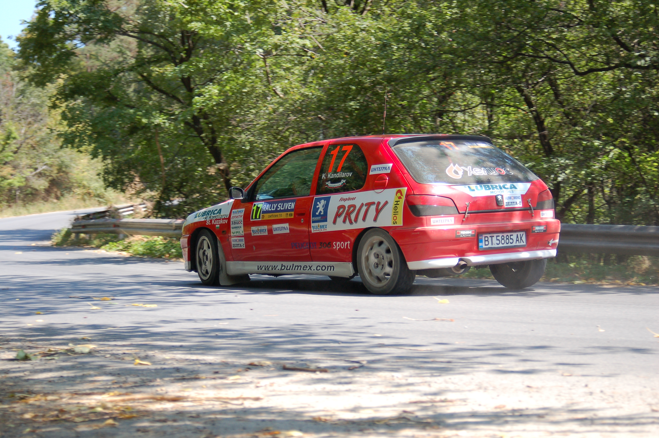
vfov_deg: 18.1
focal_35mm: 75
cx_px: 330
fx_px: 1372
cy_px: 219
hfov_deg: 27.0
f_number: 4.5
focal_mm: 50
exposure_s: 1/640
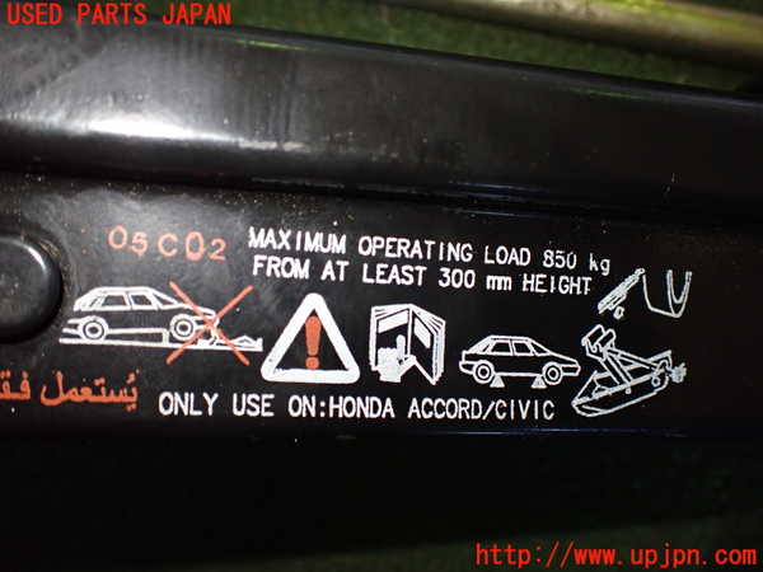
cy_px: 286
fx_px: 661
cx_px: 382
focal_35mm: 30
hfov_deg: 60.0
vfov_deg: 46.8
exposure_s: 1/125
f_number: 2.3
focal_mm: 5.4
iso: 500
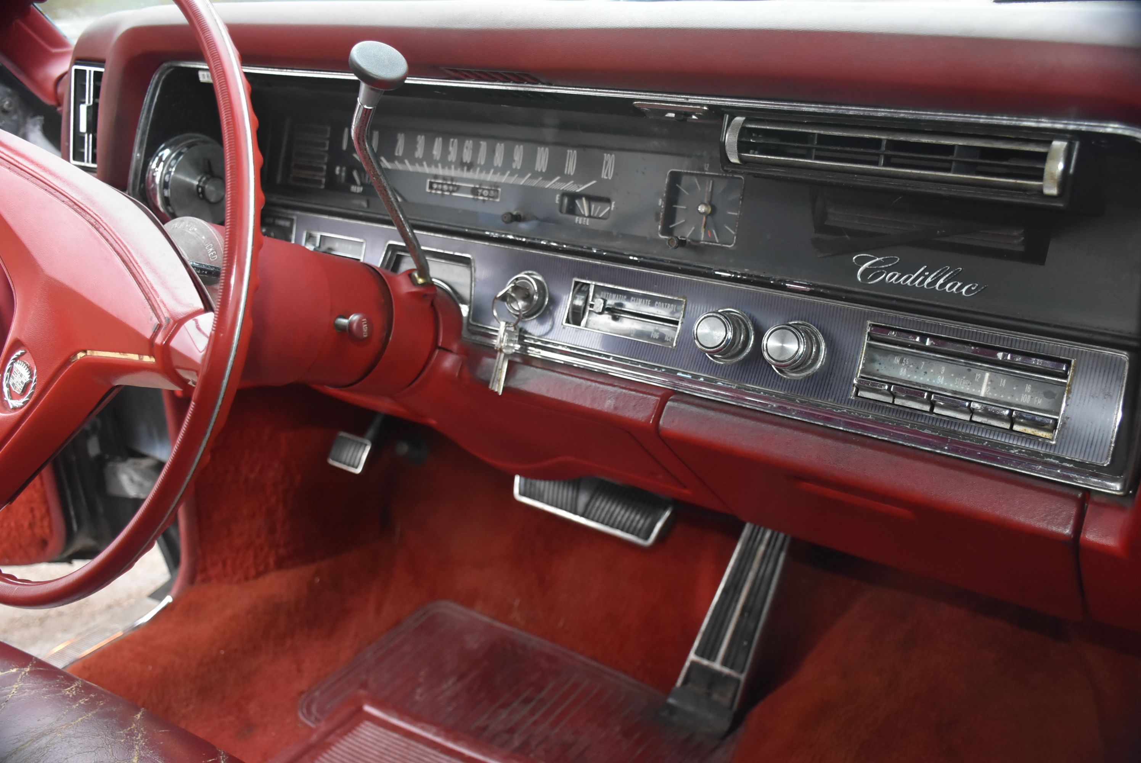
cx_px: 570
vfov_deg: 38.4
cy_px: 382
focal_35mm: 34
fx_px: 1094
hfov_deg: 55.1
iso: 2000
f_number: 3.8
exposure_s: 1/60
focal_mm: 23
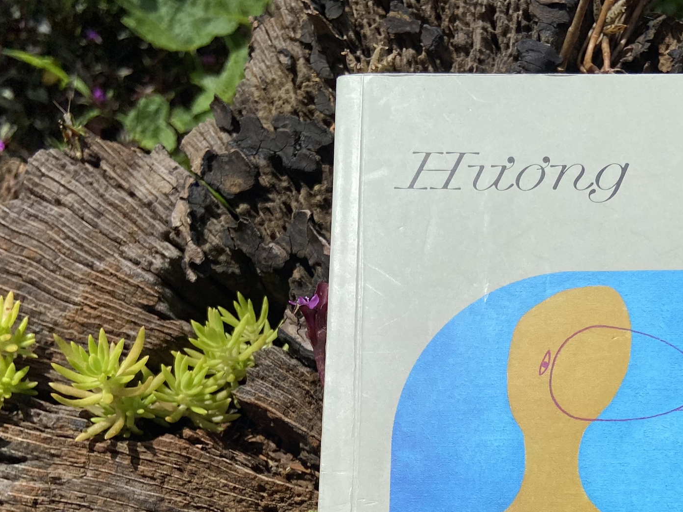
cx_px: 488
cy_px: 471
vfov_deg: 28.9
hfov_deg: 38.9
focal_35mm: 48
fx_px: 947
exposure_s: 1/6410
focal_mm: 4.25
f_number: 1.8
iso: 32
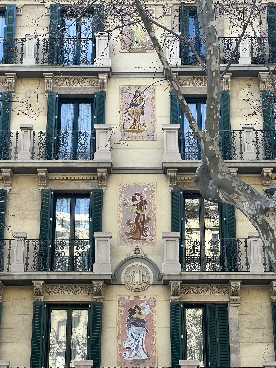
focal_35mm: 77
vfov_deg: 25.3
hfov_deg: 19.1
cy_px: 184
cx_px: 138
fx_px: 819
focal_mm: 9
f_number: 2.8
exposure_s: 1/106
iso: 32
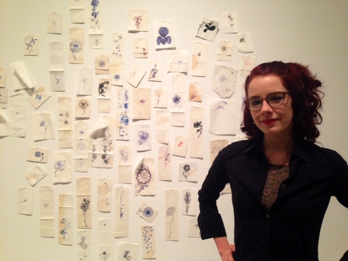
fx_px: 332
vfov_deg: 42.9
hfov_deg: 55.4
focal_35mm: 33
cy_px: 130
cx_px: 174
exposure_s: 1/20
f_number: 2.4
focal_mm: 4.12
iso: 160
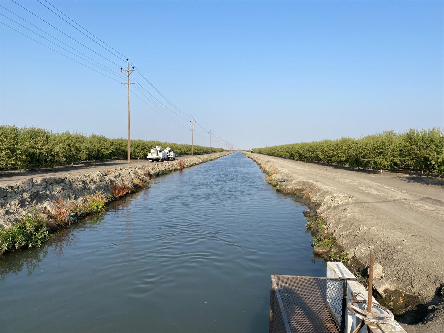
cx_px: 222
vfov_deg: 53.0
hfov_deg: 67.3
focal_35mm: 26
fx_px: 333
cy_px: 166
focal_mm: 4.25
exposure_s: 1/2513
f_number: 1.8
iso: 32
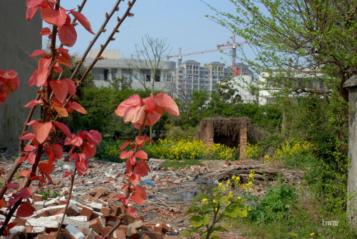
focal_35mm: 42
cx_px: 178
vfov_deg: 32.0
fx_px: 417
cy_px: 120
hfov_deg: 46.4
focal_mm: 28
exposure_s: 1/80
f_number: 16
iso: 320
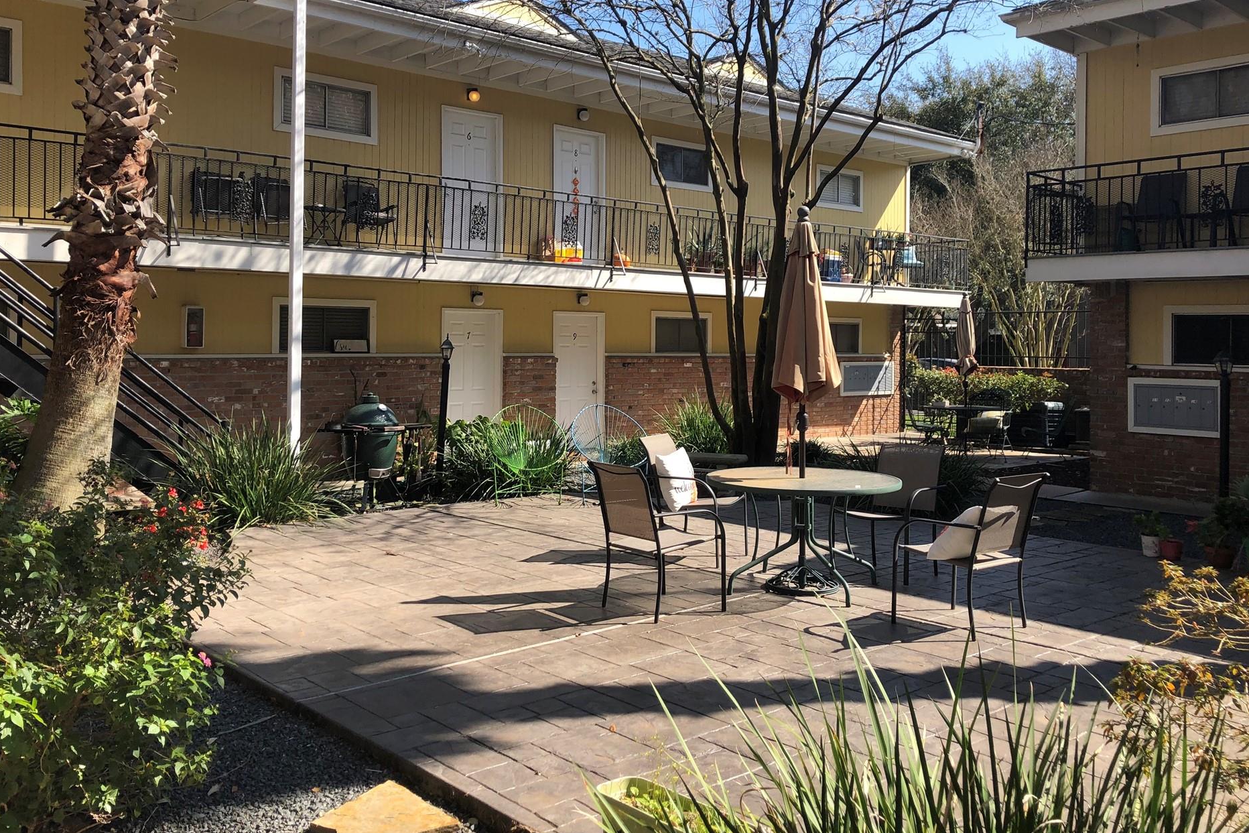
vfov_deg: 41.0
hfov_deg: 58.7
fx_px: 1110
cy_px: 342
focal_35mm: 32
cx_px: 619
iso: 20
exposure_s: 1/827
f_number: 1.8
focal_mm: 3.99
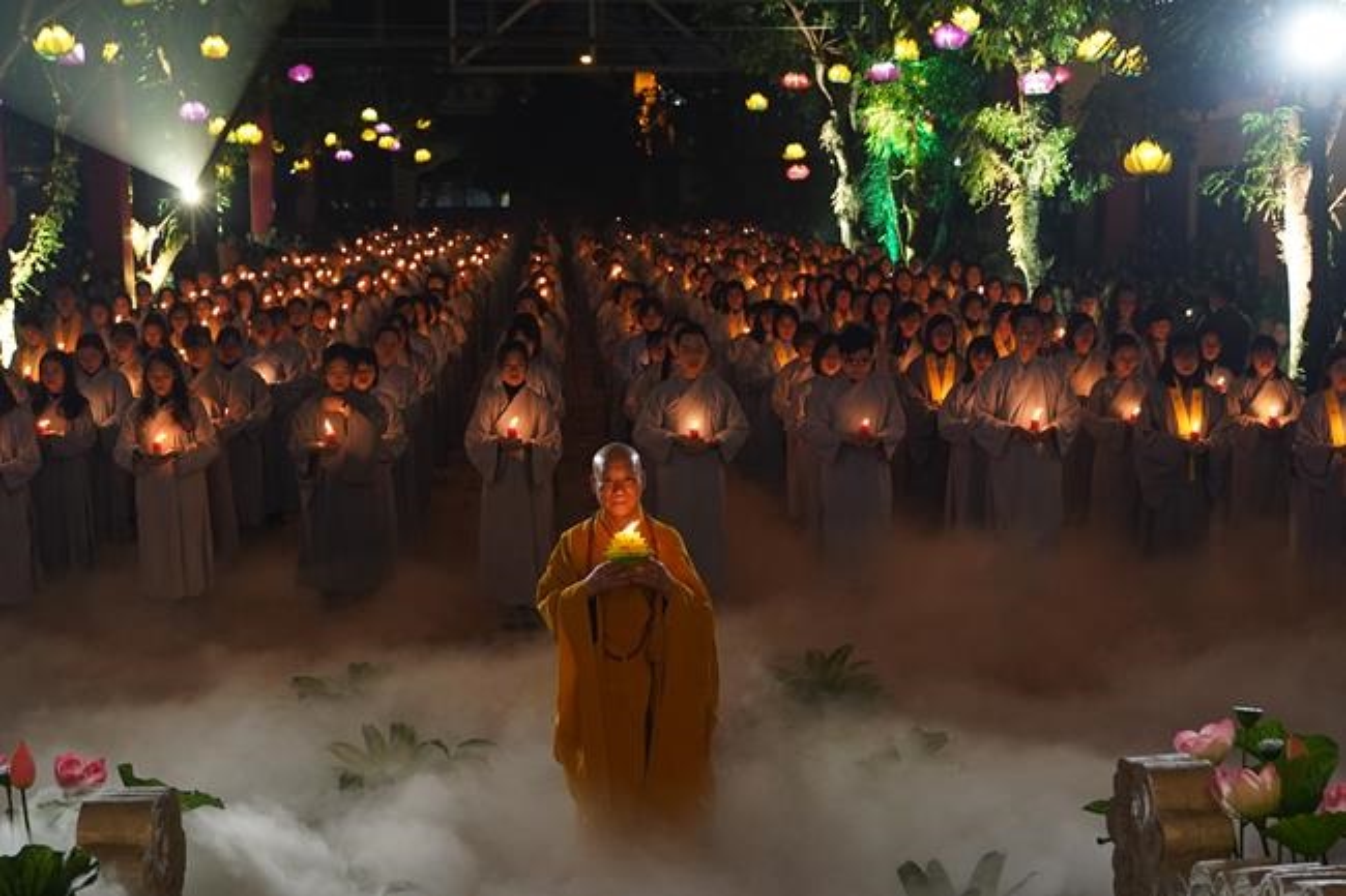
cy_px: 448
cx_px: 673
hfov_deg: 46.4
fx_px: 1570
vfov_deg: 31.9
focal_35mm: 42
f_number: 2.8
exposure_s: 1/100
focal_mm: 28
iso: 2500
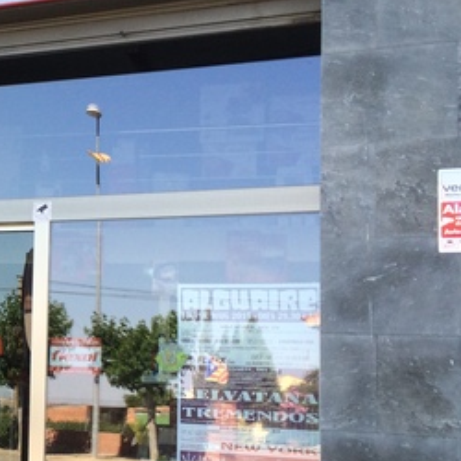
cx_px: -160
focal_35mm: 77
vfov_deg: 22.5
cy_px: 266
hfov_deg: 20.3
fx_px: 1160
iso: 32
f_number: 2.2
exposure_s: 1/345
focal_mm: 4.15
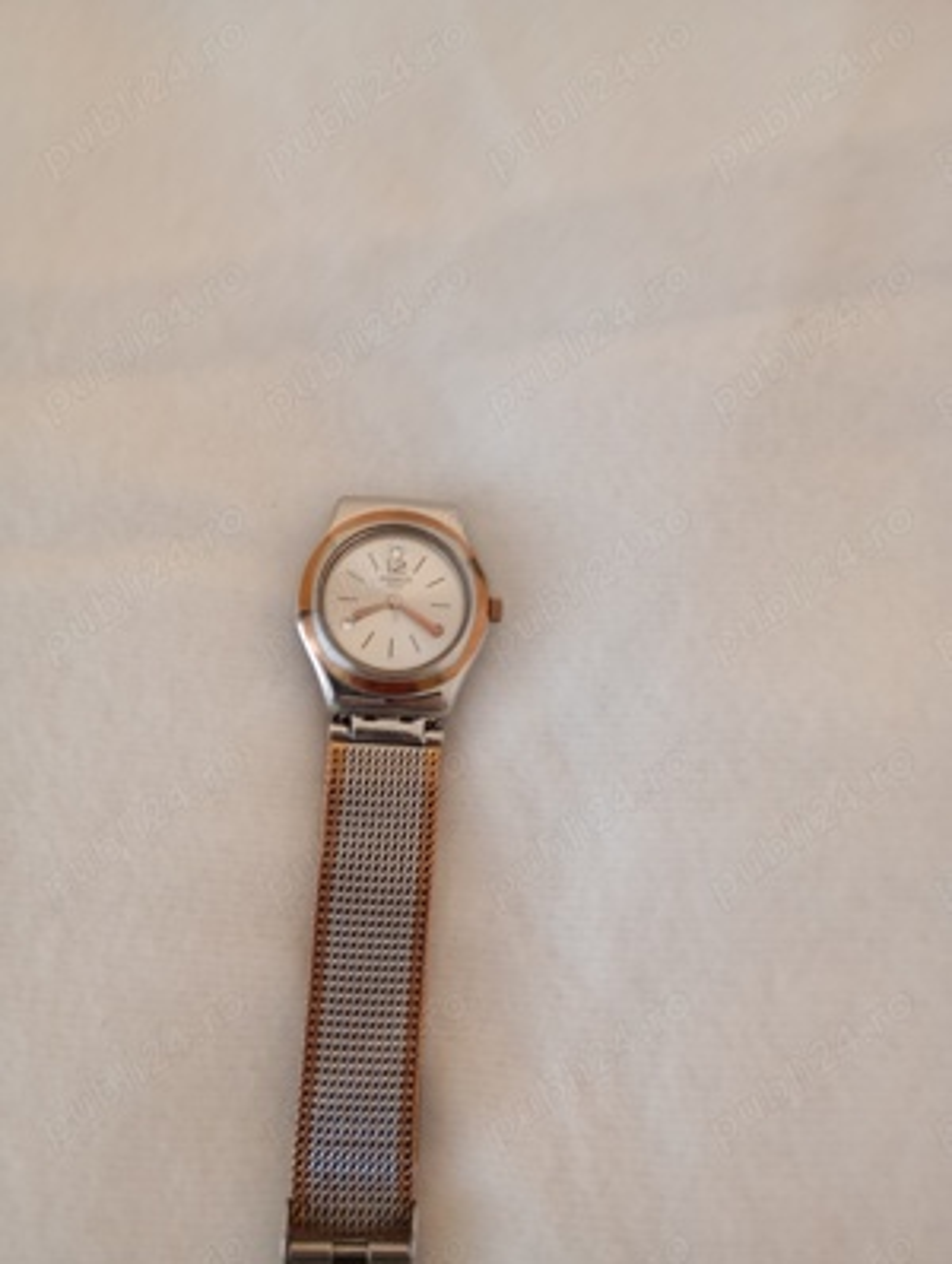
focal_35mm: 28
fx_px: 1023
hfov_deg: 49.9
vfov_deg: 63.4
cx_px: 476
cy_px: 632
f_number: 1.8
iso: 1304
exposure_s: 1/20
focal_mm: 4.27
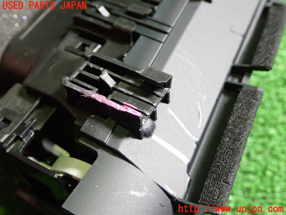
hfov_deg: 40.4
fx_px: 388
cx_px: 143
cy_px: 108
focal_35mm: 47
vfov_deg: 30.9
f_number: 3.1
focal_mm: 8.4
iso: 500
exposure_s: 1/50
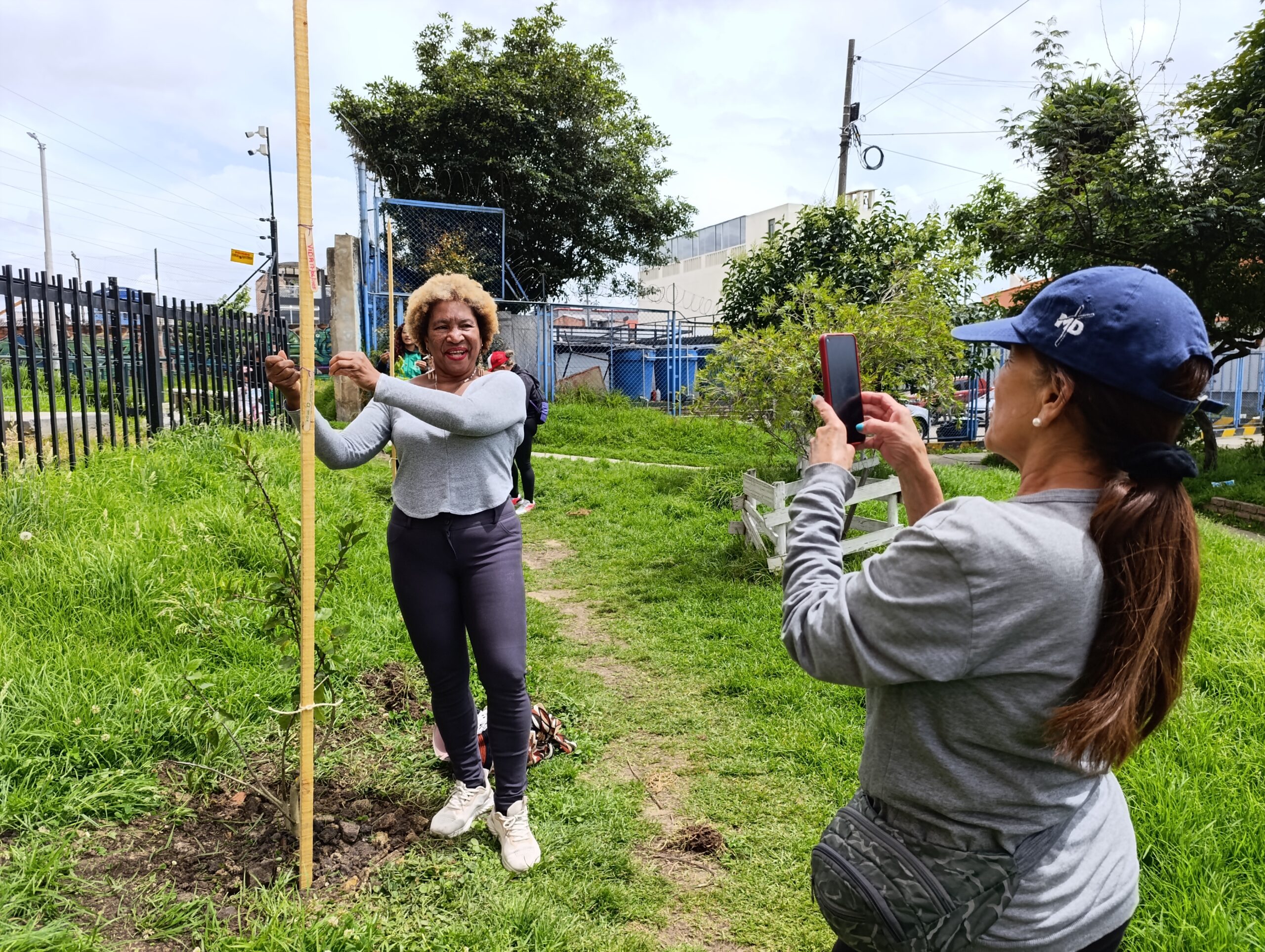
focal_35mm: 23
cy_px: 476
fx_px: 842
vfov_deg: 59.0
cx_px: 632
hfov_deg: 73.8
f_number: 1.6
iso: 50
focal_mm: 6.14
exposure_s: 1/515
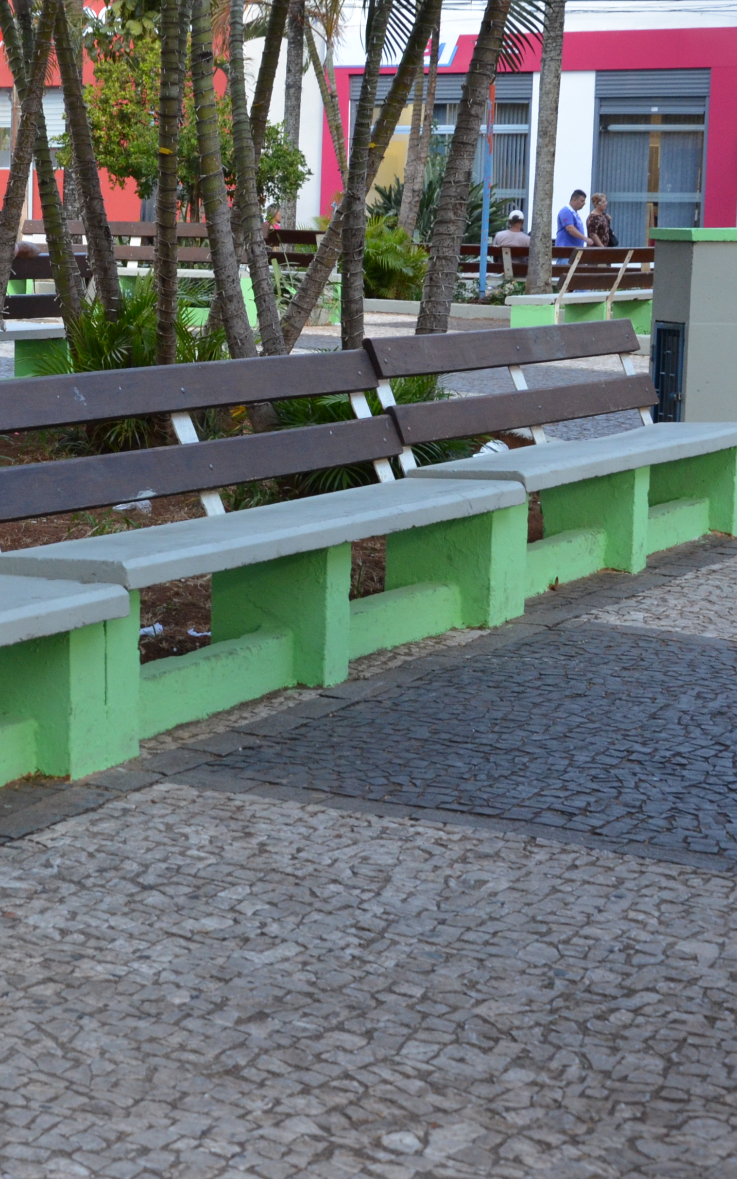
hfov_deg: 16.2
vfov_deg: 26.1
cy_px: 591
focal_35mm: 79
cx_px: -9
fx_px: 2539
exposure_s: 1/200
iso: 1000
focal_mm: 34
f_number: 7.1
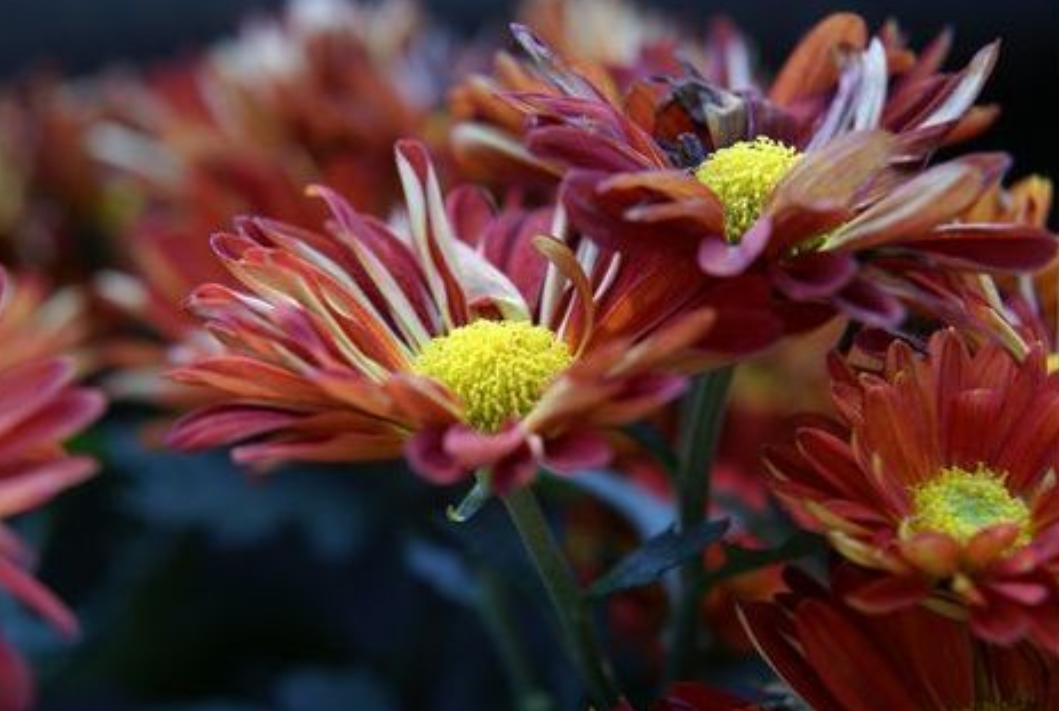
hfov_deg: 15.7
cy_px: 369
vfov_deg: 10.6
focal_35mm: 130
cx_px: 489
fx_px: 3833
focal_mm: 80
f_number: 5.6
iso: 200
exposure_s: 1/60
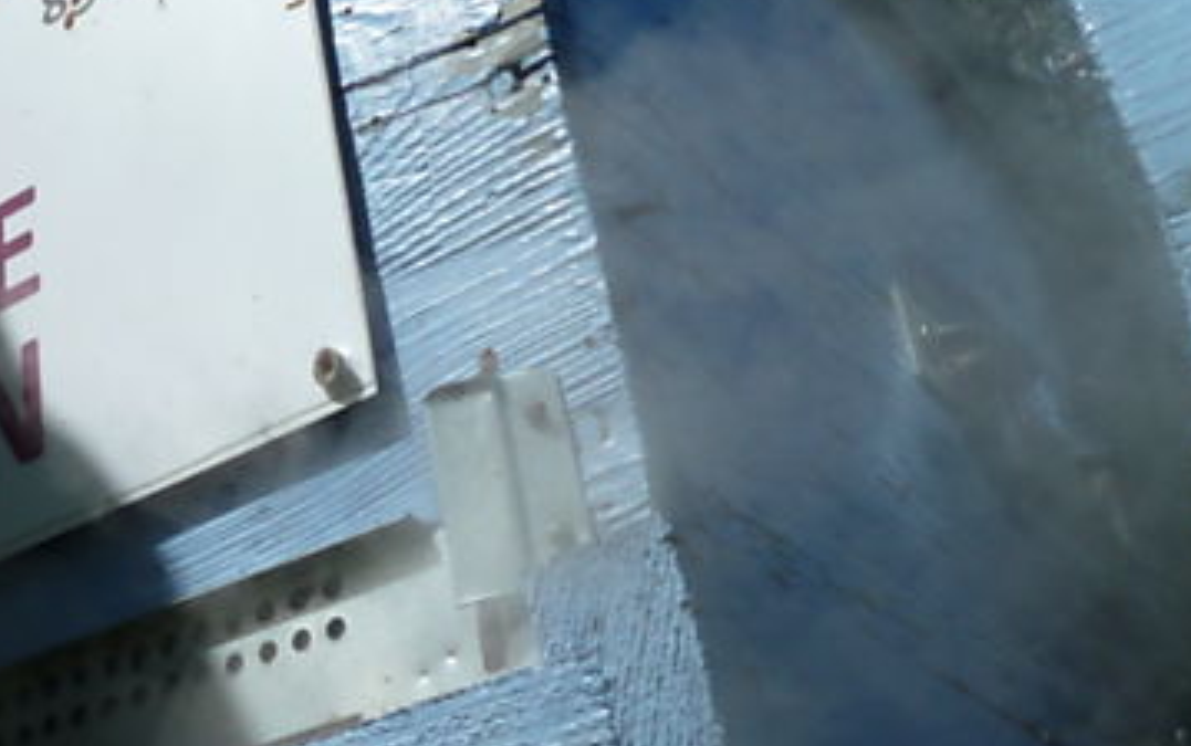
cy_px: 229
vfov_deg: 21.9
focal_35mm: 59
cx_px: 66
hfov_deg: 32.4
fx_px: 1917
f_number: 5.6
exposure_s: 1/640
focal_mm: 4.1
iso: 80
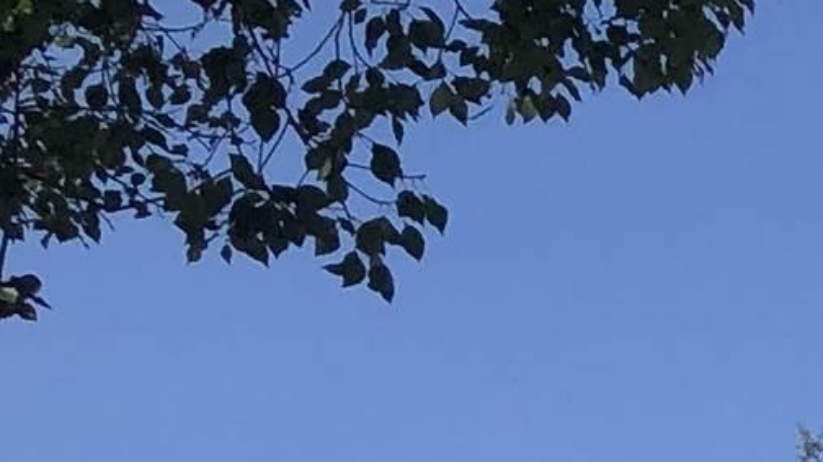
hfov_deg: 9.6
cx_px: 2245
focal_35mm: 186
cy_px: 1553
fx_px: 4057
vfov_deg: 5.9
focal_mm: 3.99
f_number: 1.8
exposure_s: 1/2404
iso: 20
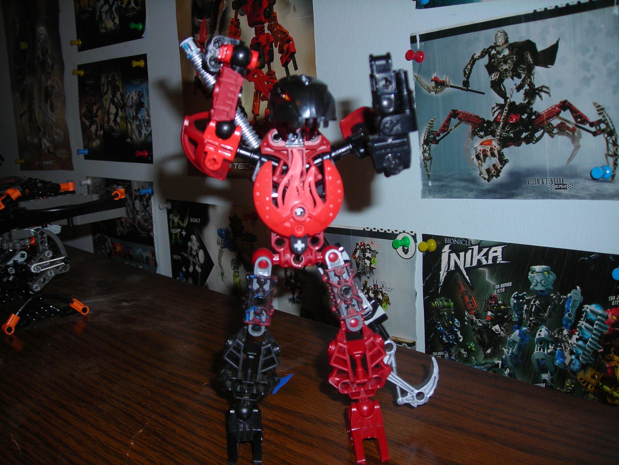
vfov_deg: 37.7
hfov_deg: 49.0
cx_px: 310
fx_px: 680
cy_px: 232
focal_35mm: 38
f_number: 3.2
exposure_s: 1/60.1
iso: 50
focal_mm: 6.3
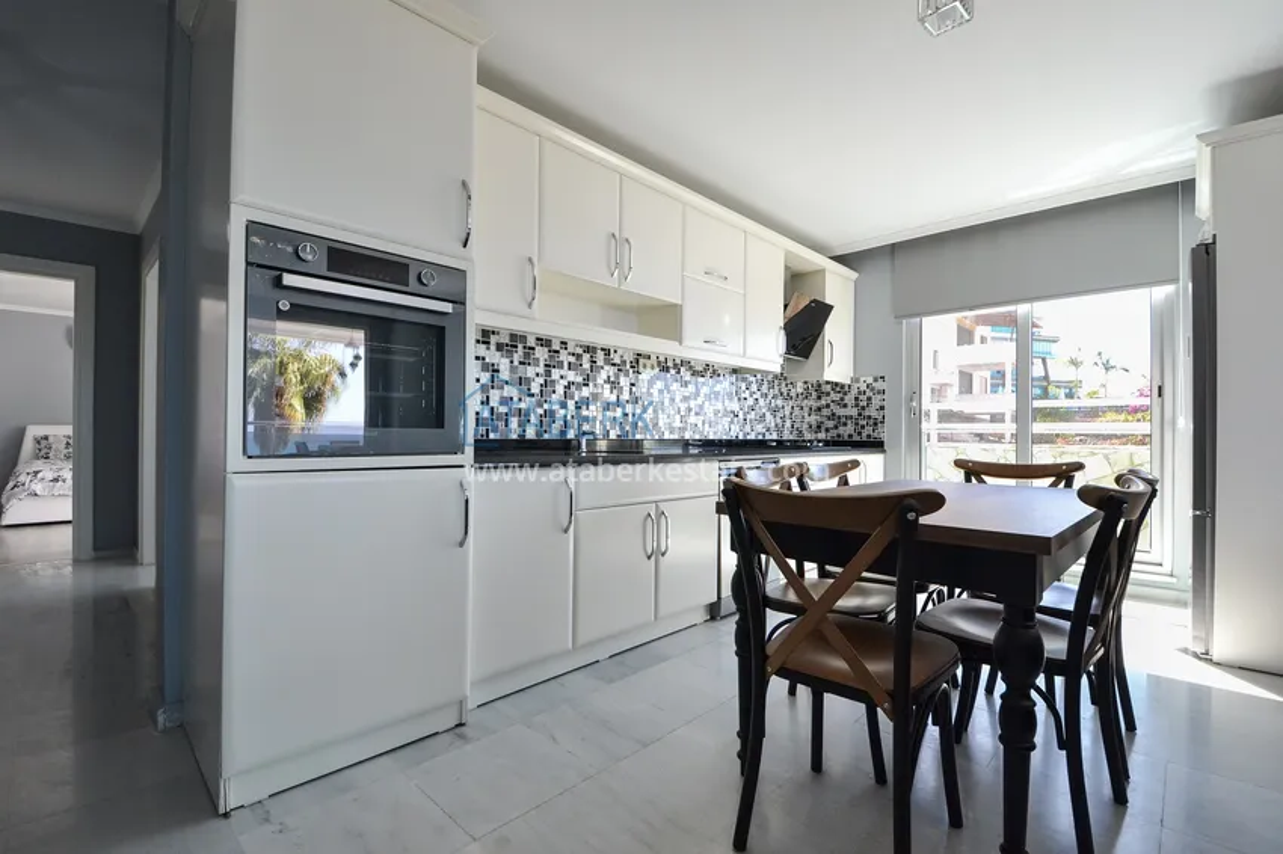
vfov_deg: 77.3
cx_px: 642
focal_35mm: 15
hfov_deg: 100.4
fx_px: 534
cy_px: 427
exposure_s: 1/60
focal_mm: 10
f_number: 5.6
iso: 220
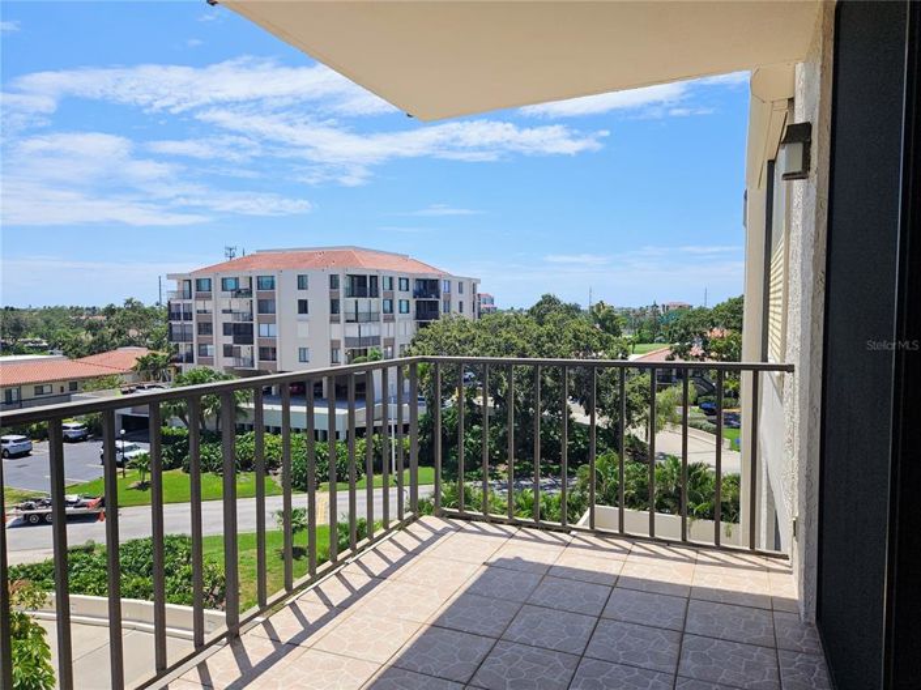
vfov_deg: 58.8
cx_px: 460
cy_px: 345
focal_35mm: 23
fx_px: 612
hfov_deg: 74.0
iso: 25
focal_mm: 5.4
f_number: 1.8
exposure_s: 1/2430
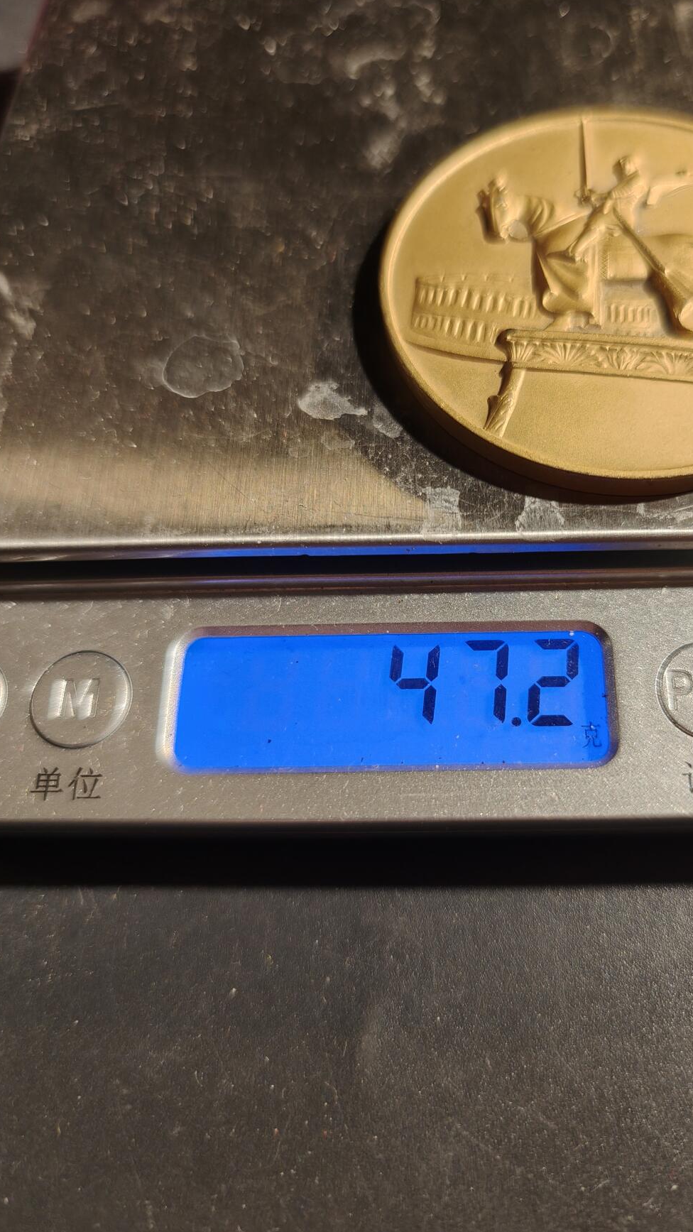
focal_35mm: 26
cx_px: 448
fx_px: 849
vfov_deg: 71.9
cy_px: 609
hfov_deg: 43.9
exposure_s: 1/155
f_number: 1.6
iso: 250
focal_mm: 6.06
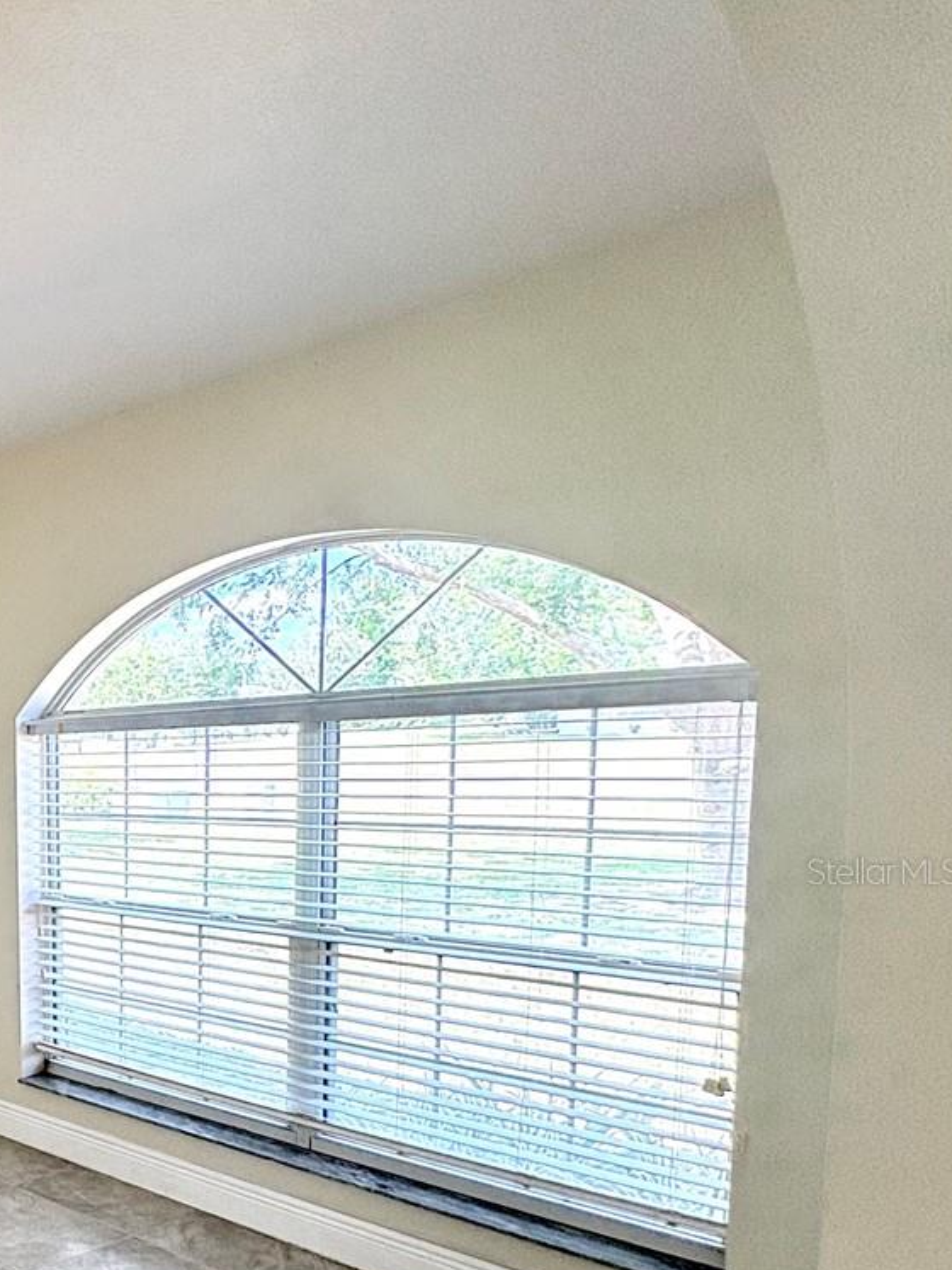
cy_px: 870
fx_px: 1100
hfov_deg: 31.1
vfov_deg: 58.3
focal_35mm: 30
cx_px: -393
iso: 125
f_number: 2.2
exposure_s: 1/127
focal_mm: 2.22
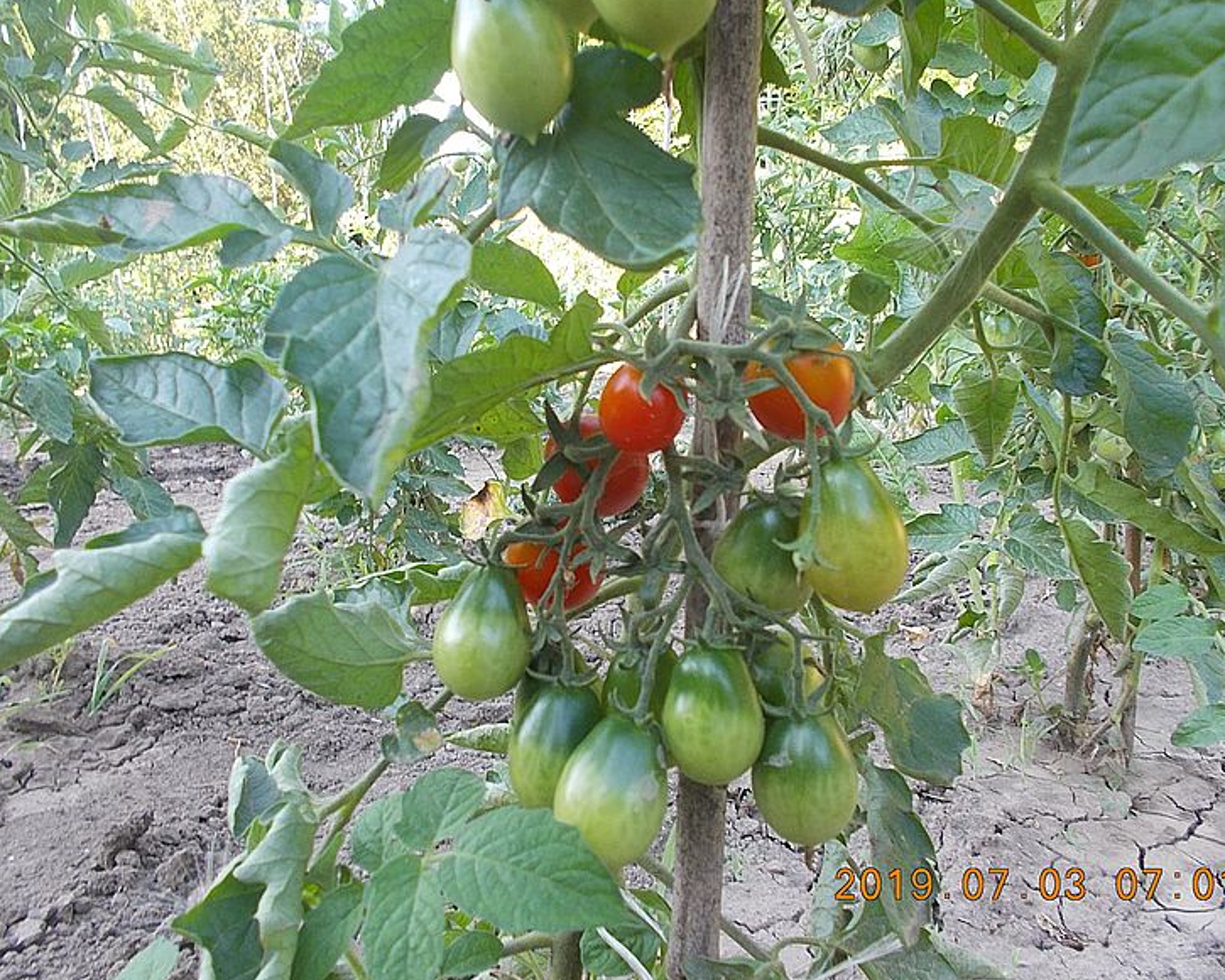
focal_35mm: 28
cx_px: 634
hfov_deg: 62.2
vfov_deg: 51.5
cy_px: 497
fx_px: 1015
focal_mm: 4.6
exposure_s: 1/30
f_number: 3.2
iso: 80
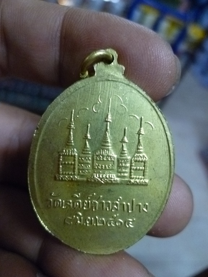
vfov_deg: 63.4
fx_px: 224
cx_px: 104
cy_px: 138
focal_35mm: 28
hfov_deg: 49.7
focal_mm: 5
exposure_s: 1/20
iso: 800
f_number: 2.8
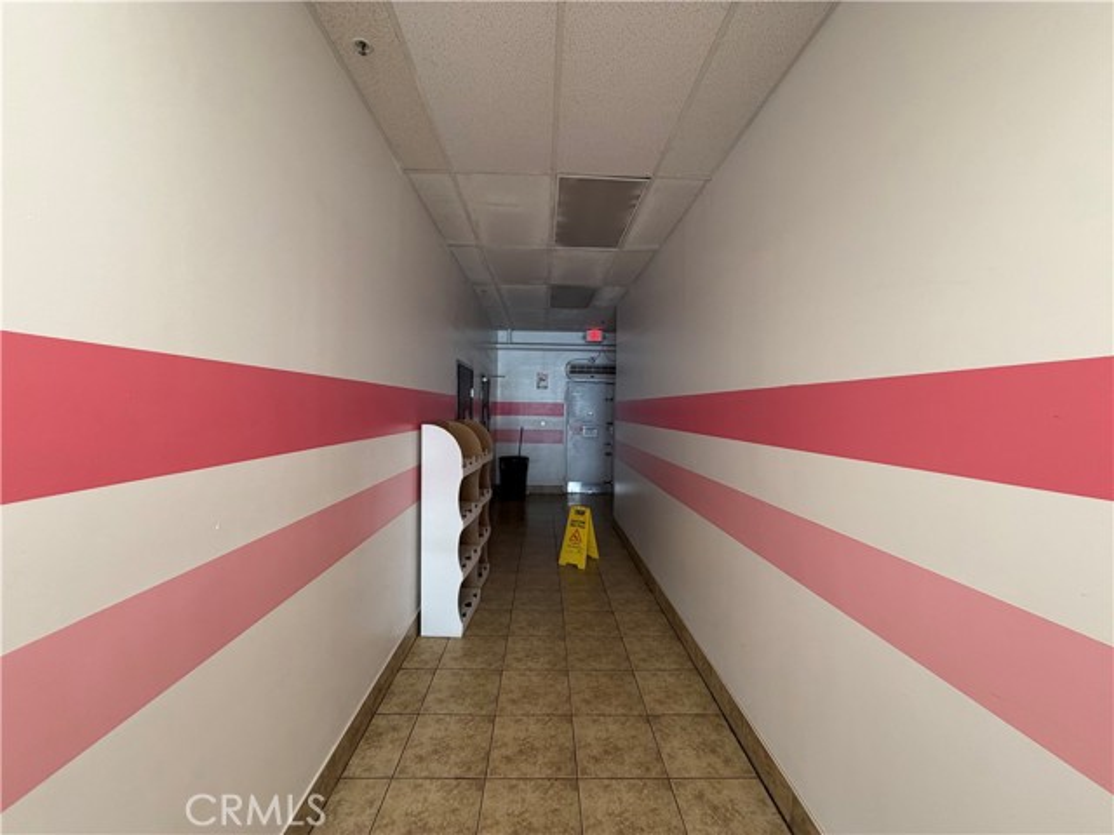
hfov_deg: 102.1
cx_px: 557
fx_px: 451
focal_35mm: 14
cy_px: 418
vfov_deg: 85.7
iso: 250
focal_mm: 2.22
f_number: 2.2
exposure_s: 1/60
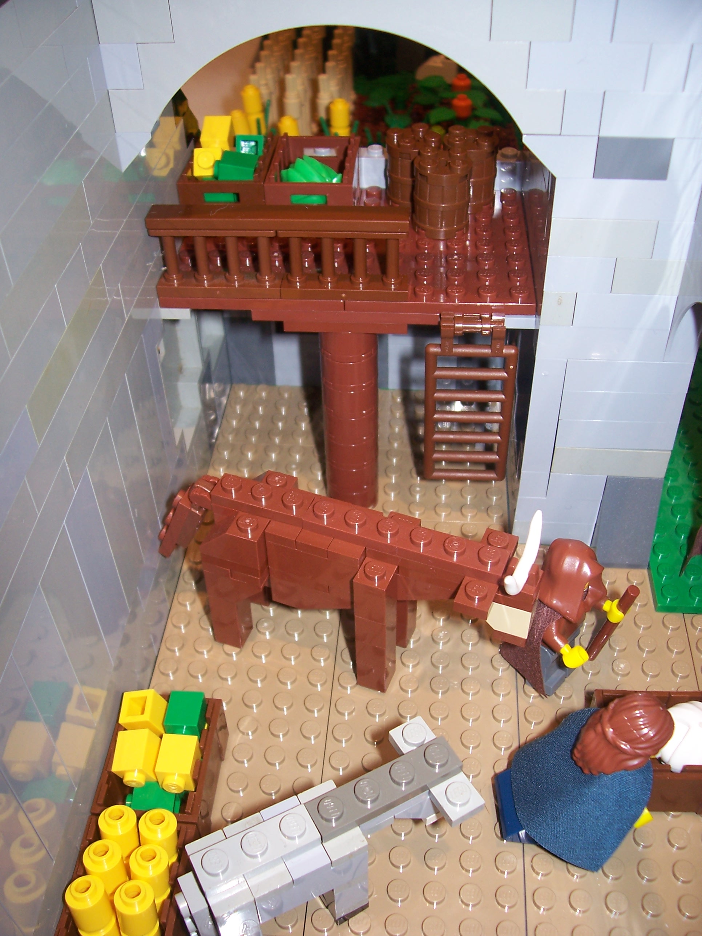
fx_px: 919
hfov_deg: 41.8
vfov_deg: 54.0
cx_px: 351
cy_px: 468
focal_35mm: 34
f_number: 2.7
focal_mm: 5.6
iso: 80
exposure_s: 1/60
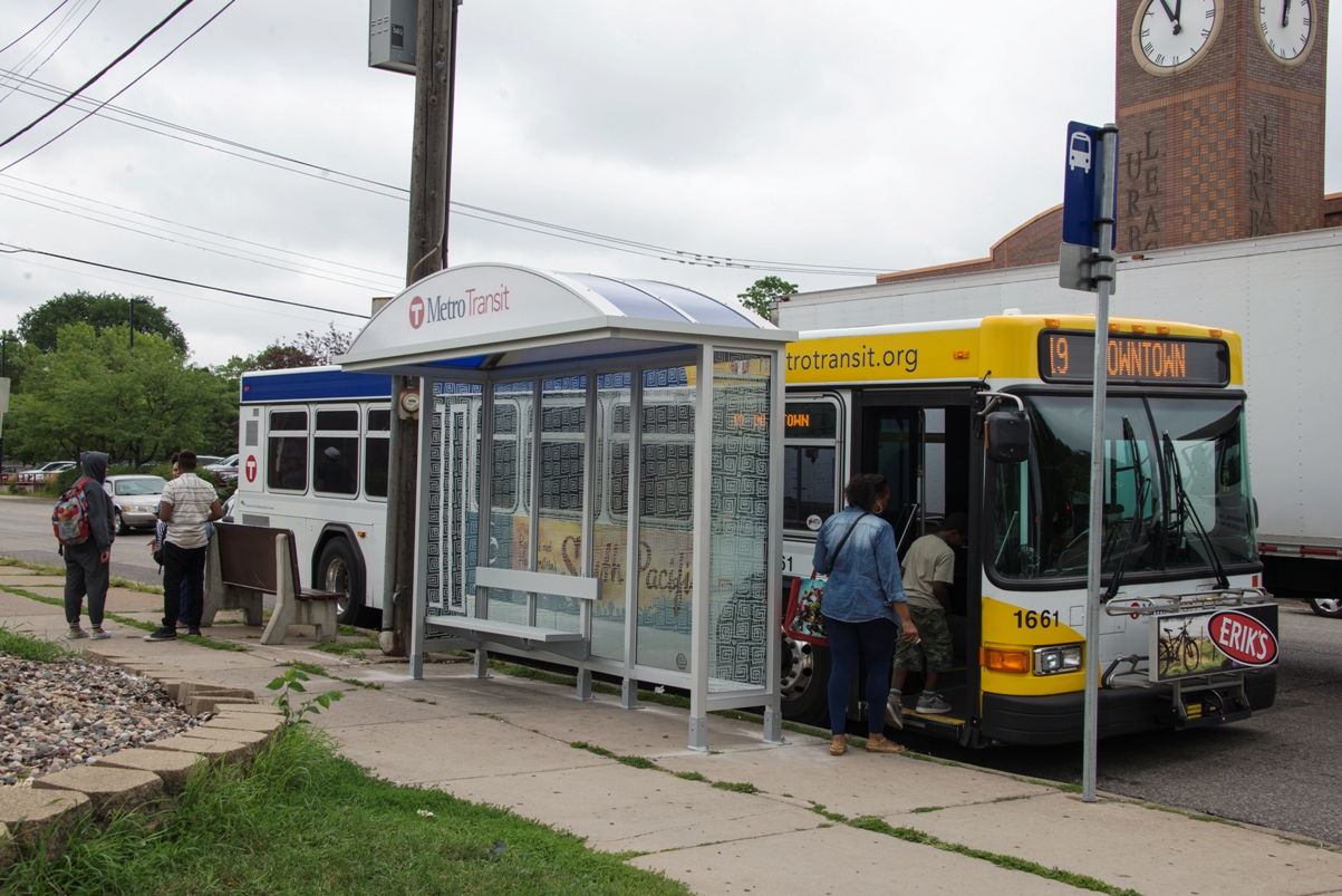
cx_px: 671
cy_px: 448
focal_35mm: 40
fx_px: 1492
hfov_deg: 48.4
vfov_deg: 33.4
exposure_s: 1/125
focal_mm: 40
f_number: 11
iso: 140
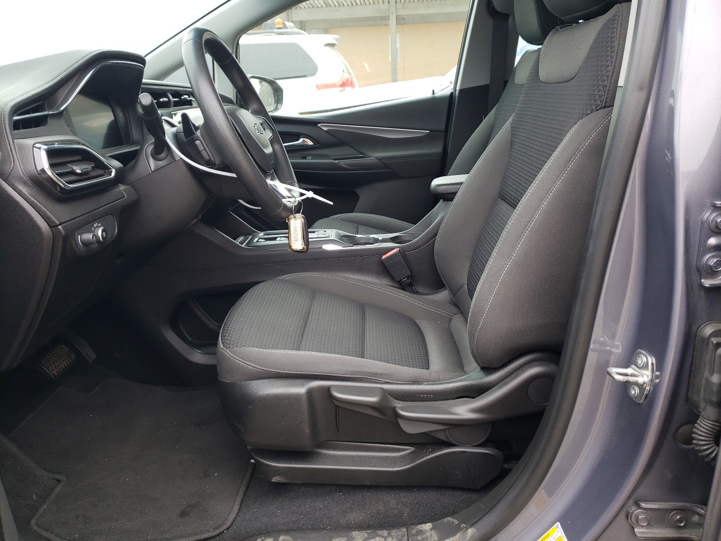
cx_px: 360
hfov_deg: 67.3
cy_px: 270
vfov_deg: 53.1
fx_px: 542
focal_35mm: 26
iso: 50
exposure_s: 1/120
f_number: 1.5
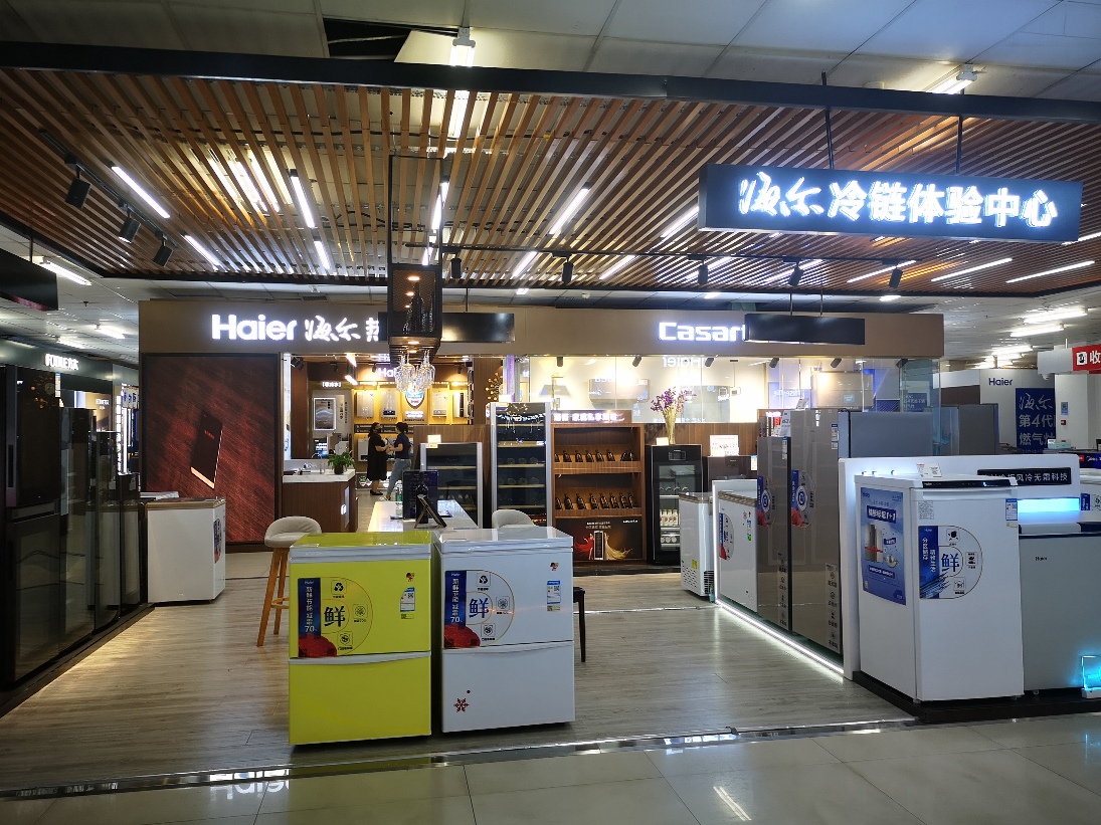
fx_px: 859
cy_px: 412
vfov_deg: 51.3
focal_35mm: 27
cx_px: 550
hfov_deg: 65.3
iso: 64
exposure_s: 1/100
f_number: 1.8
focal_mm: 5.58
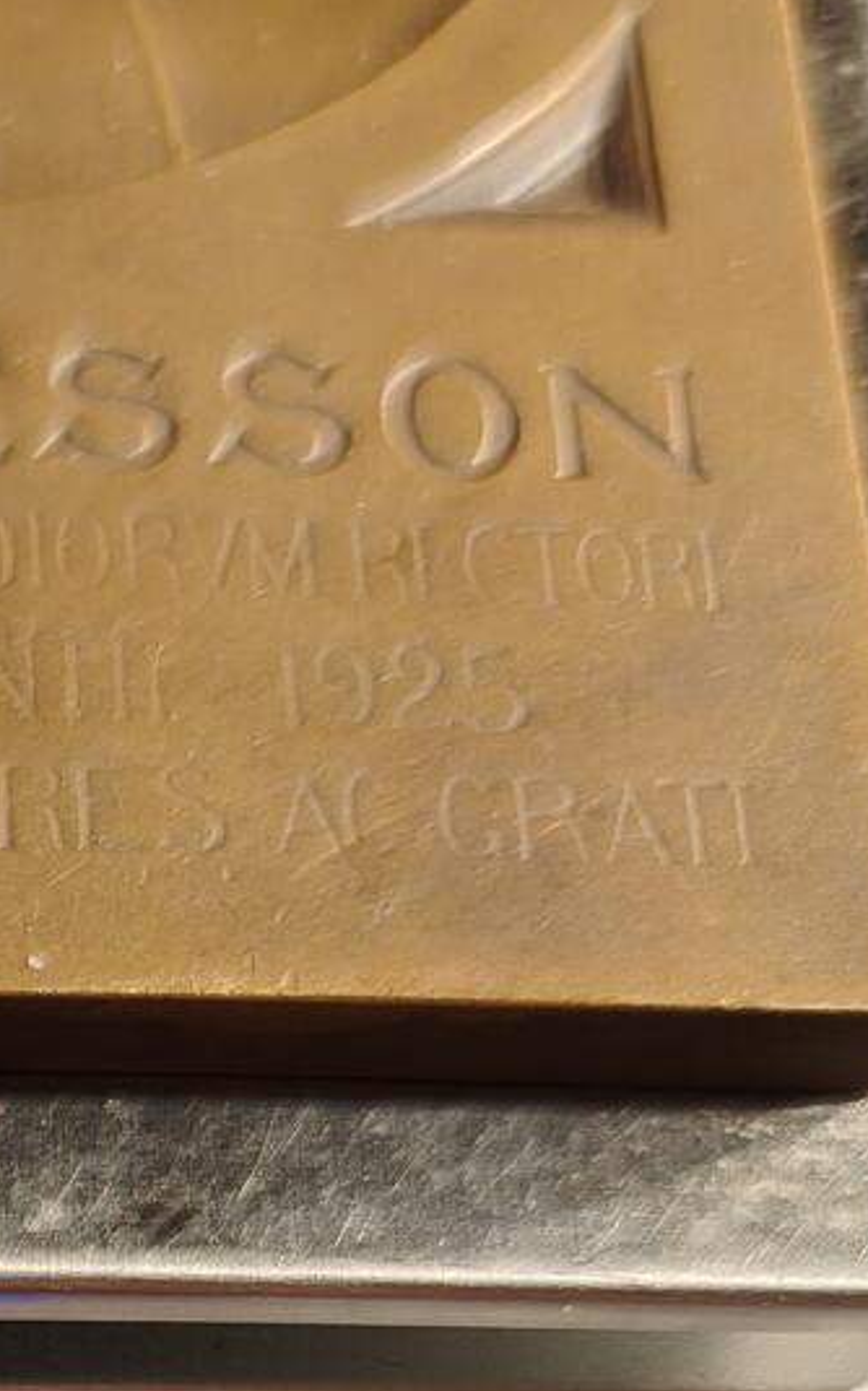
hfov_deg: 14.7
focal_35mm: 82
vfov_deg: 23.7
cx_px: -473
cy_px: 1526
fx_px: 3106
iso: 160
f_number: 1.6
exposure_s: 1/100
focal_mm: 6.06
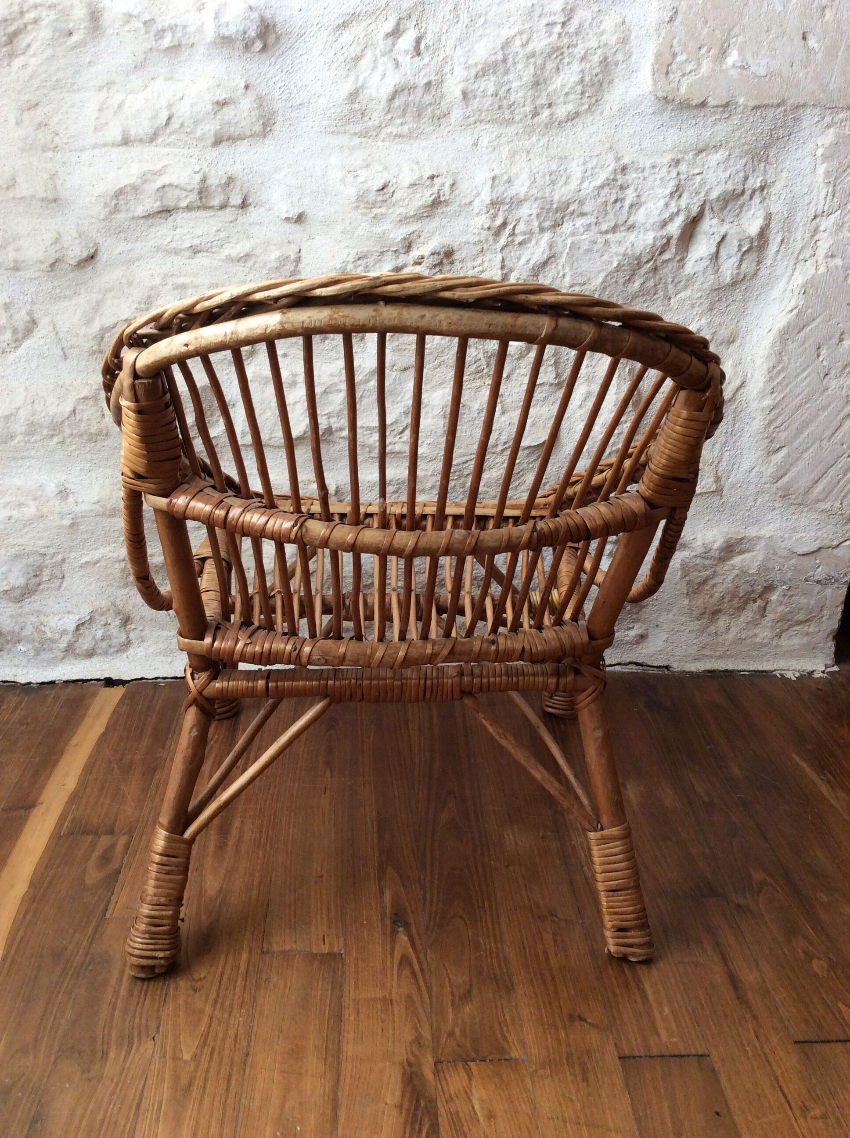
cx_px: 425
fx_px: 1050
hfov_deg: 44.1
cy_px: 569
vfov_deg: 56.9
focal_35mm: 32
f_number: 2.4
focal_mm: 3.3
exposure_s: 1/100
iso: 50
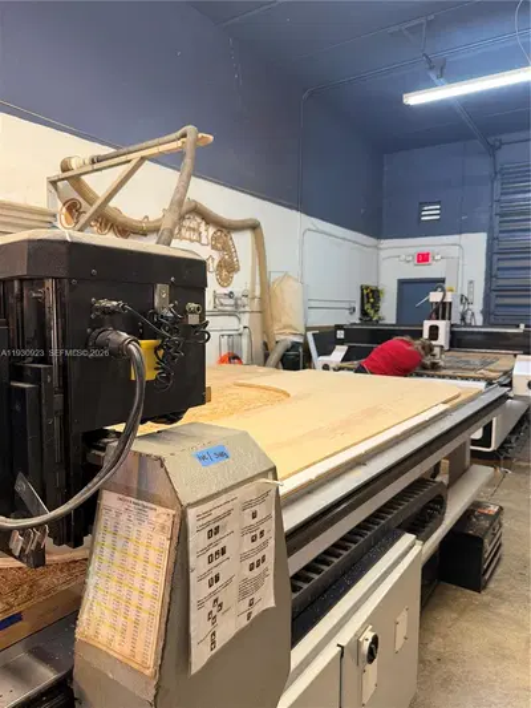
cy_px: 354
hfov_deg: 56.8
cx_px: 266
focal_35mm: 24
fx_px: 491
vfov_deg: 71.6
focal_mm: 6.76
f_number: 1.78
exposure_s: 1/60
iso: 250
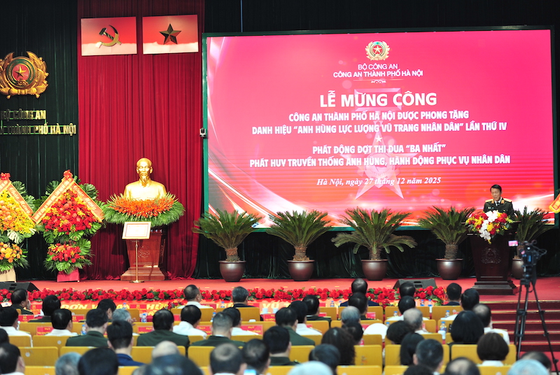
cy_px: 188
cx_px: 280
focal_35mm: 70
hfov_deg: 28.8
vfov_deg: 19.5
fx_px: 1090
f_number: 3.2
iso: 1000
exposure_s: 1/160
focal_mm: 70
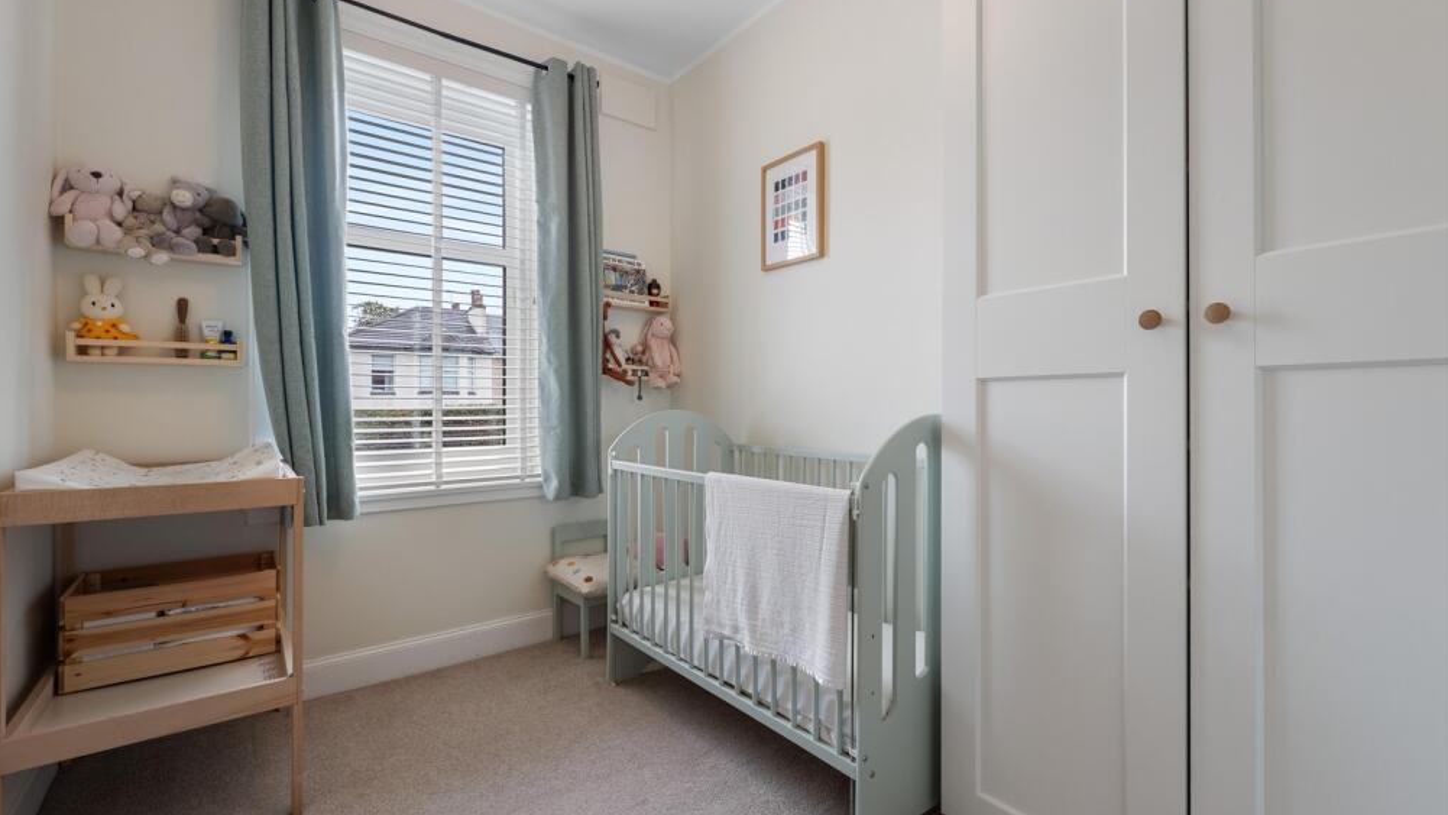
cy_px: 431
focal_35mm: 15
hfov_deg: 103.0
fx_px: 576
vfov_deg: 70.5
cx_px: 715
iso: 640
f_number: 8
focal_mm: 14
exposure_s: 1/10
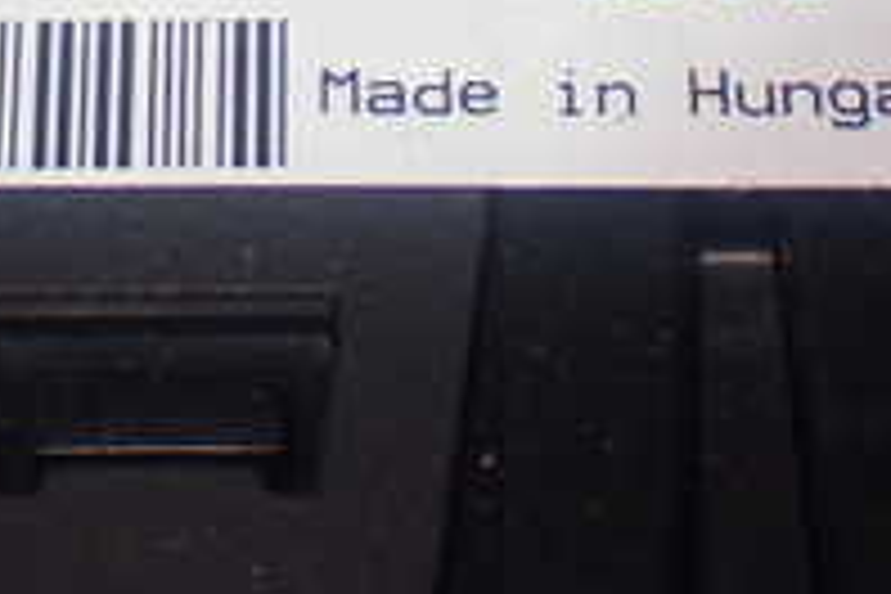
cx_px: 54
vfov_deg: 7.4
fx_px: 4529
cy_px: -225
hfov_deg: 11.2
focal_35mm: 183
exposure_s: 1/60
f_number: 3.5
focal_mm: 10.35
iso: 500
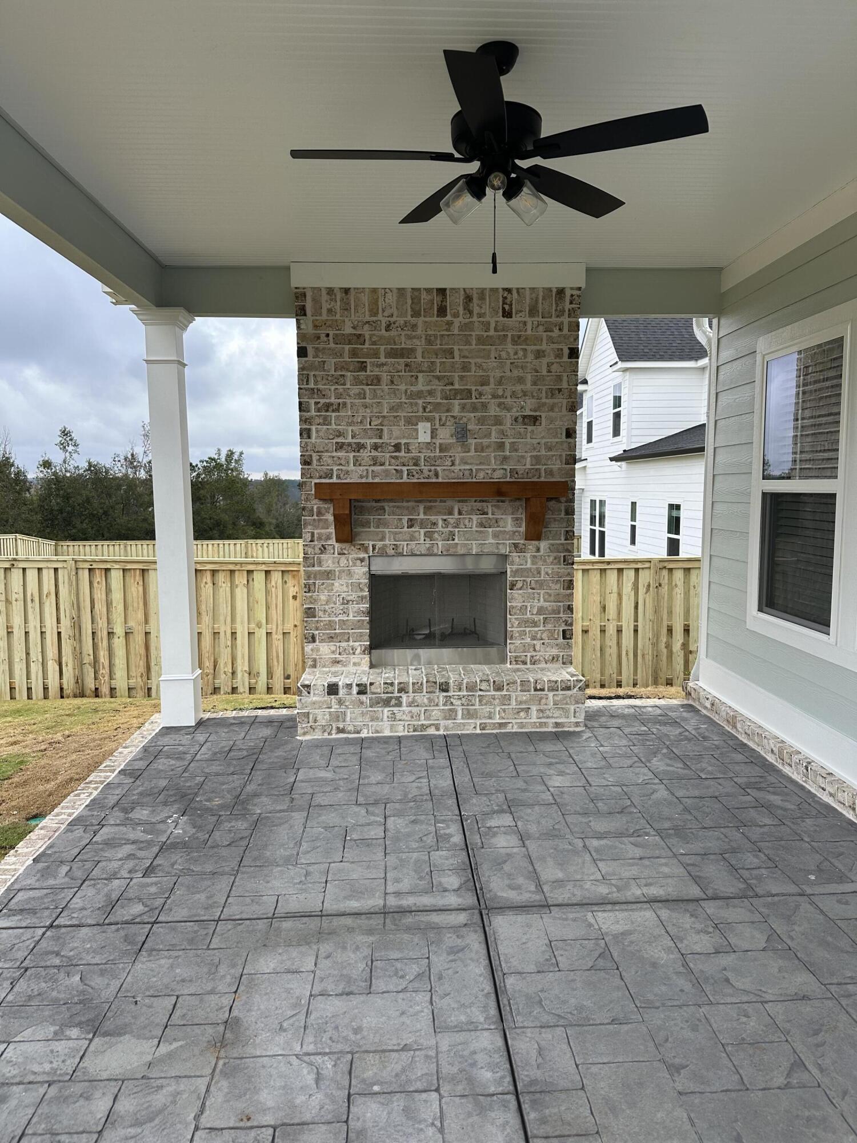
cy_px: 572
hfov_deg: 56.8
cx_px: 428
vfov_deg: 71.6
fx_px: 792
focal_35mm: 24
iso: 80
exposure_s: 1/1433
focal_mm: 6.86
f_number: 1.78
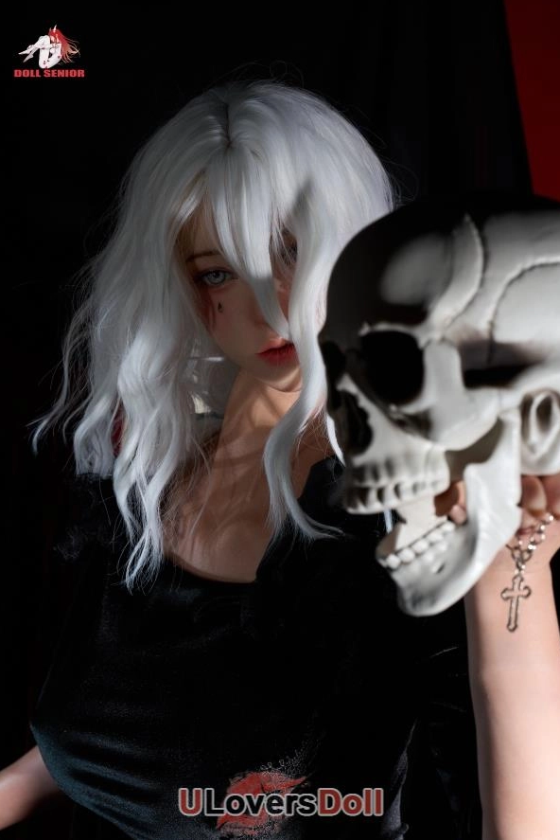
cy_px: 416
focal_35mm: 71
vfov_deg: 28.4
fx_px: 1655
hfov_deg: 19.2
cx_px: 281
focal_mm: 70
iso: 320
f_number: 8
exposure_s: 1/160
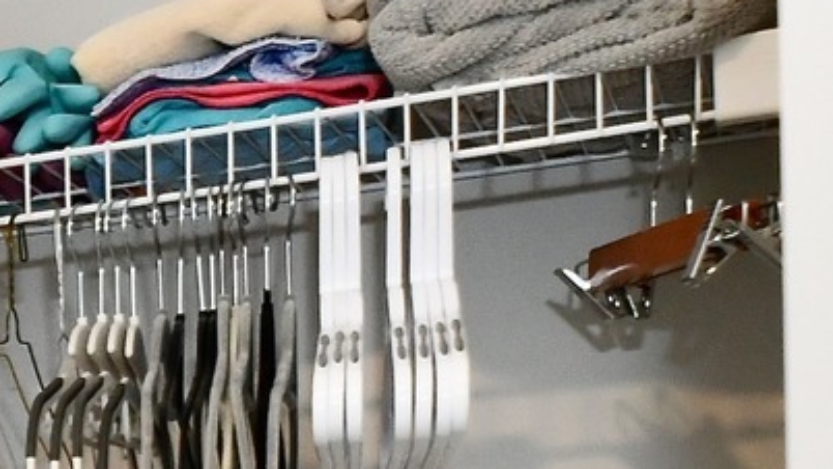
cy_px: 832
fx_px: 2474
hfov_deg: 13.2
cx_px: -1262
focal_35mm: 112
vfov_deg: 10.2
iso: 640
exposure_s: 1/60
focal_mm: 14
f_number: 6.3
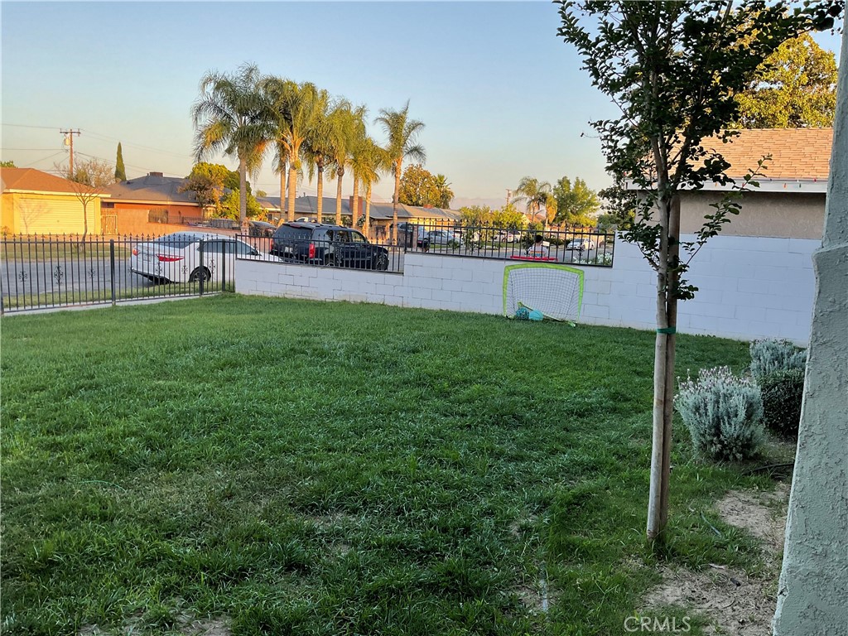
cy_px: 318
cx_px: 424
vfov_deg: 48.2
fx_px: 710
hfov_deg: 61.7
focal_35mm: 29
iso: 16
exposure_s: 1/202
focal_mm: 3
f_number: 1.8
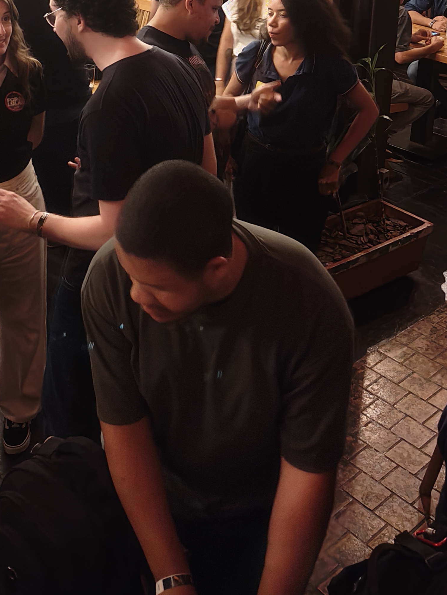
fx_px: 843
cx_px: 106
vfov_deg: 35.9
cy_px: 31
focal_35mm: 49
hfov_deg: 29.2
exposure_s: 1/40
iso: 2500
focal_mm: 5.59
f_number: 1.8
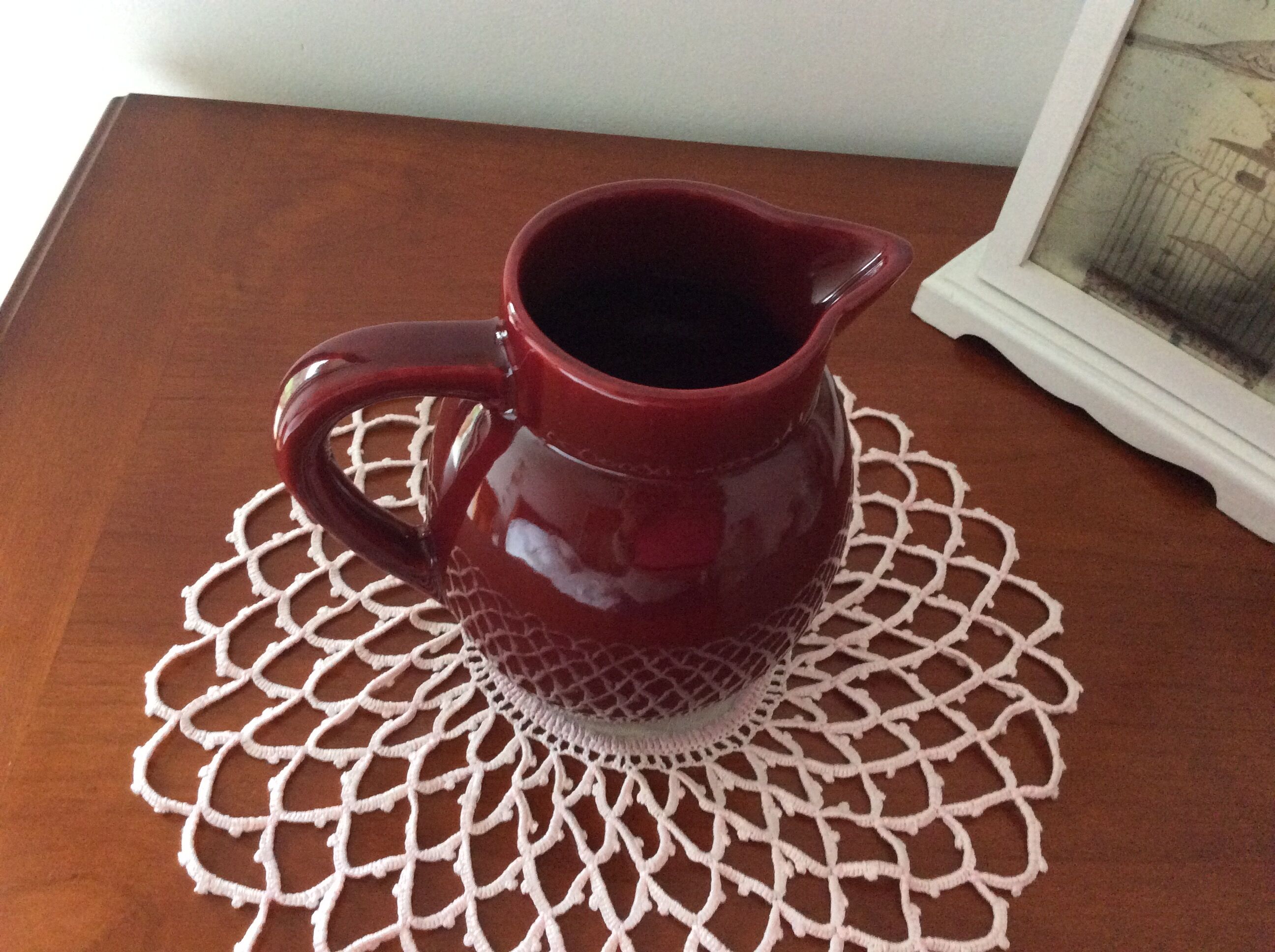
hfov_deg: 56.9
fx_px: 1177
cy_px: 476
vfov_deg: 44.1
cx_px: 638
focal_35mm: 32
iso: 250
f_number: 2.4
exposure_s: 1/25
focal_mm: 3.3
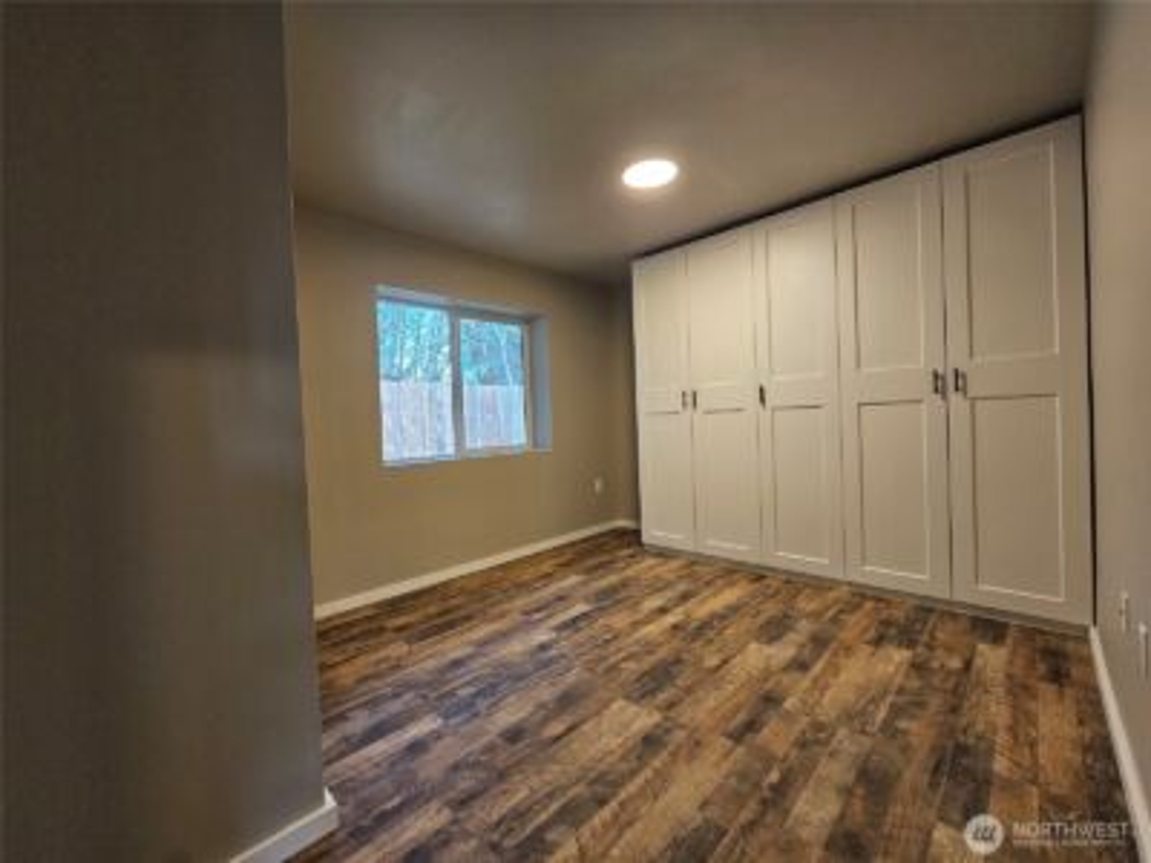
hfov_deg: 106.2
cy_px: 432
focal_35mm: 13
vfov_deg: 89.9
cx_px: 576
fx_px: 432
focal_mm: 2.2
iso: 200
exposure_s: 1/60
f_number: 2.2
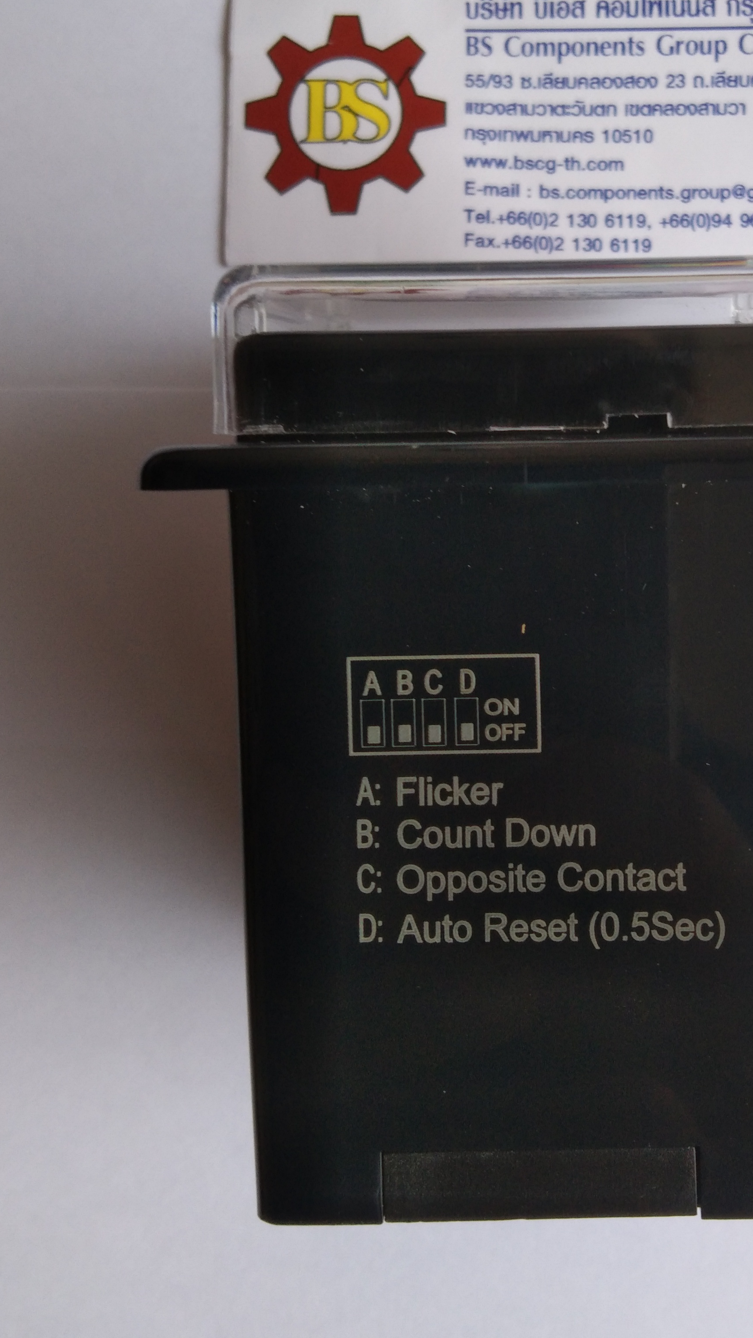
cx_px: 571
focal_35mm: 44
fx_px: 1562
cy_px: 563
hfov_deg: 26.7
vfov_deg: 46.2
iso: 74
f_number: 2.2
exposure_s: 1/50
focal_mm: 3.65
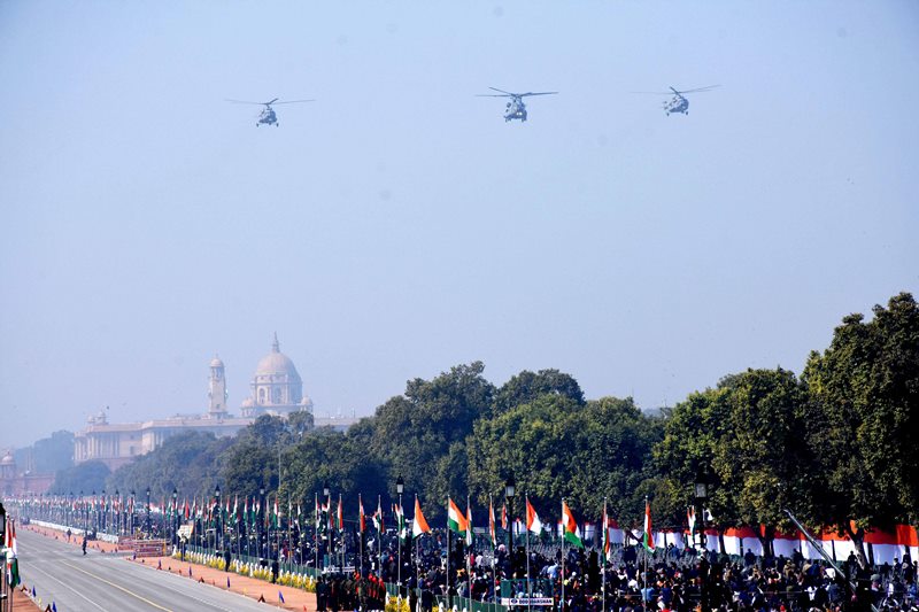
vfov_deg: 8.7
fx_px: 4020
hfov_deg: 13.0
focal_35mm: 158
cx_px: 460
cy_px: 306
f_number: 10
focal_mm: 105
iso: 400
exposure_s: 1/1600
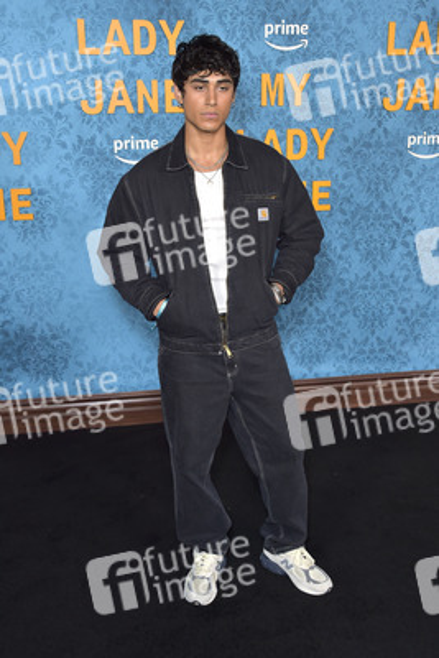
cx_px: 220
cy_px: 329
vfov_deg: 48.4
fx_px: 731
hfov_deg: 33.4
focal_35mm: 40
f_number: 6.3
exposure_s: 1/200
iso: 640
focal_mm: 40
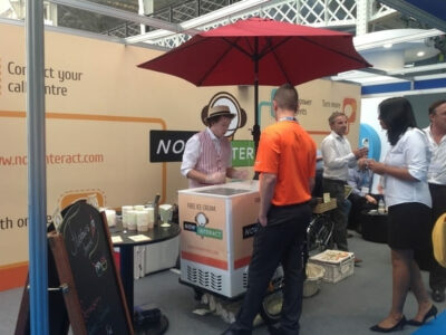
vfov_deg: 40.7
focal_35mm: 35
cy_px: 168
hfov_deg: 52.6
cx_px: 223
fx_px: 451
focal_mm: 4.28
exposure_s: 1/40
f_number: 2.4
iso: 64
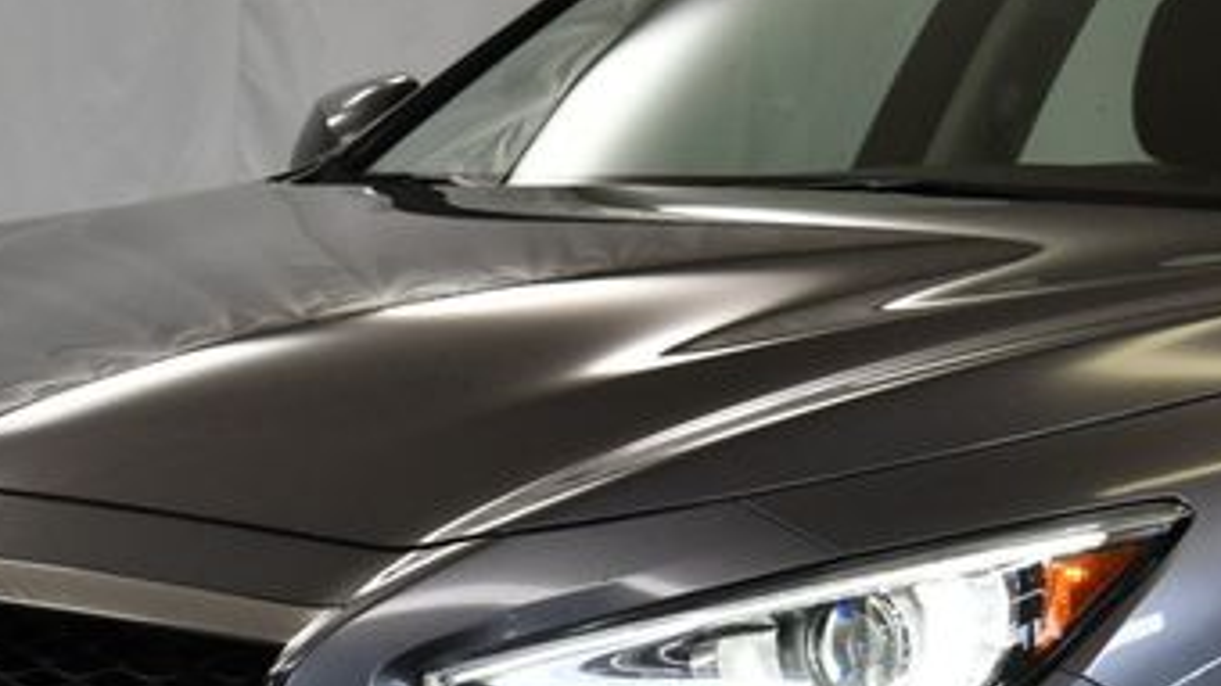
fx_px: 7023
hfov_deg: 9.9
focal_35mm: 217
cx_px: 607
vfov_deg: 5.6
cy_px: 747
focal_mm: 55
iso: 800
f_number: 5.6
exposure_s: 1/200
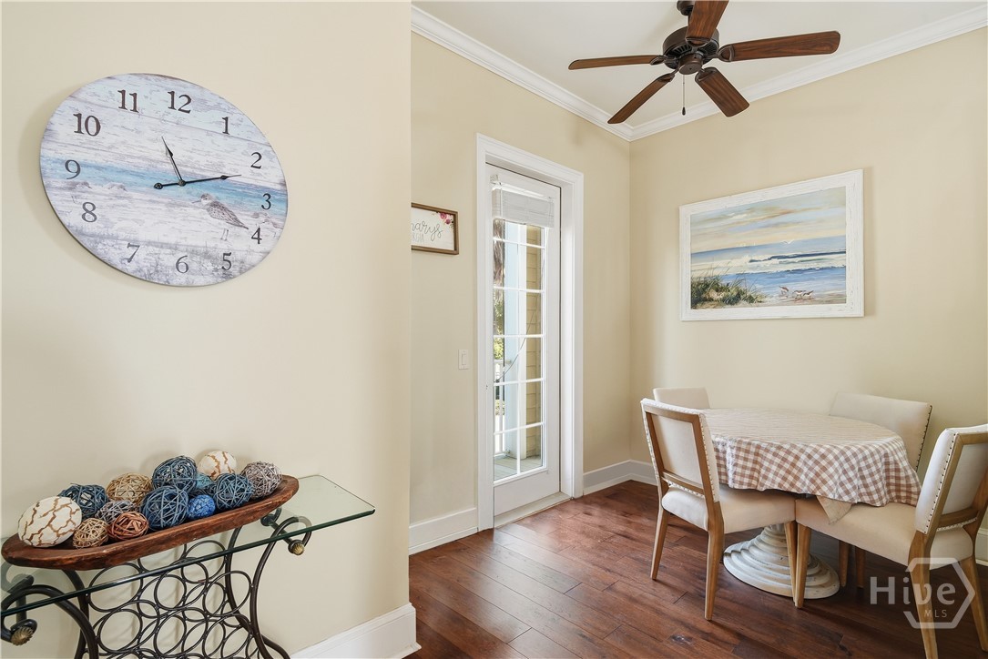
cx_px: 494
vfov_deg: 73.8
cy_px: 330
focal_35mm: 16
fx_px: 439
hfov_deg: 96.7
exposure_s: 1/40
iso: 320
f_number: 9
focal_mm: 16
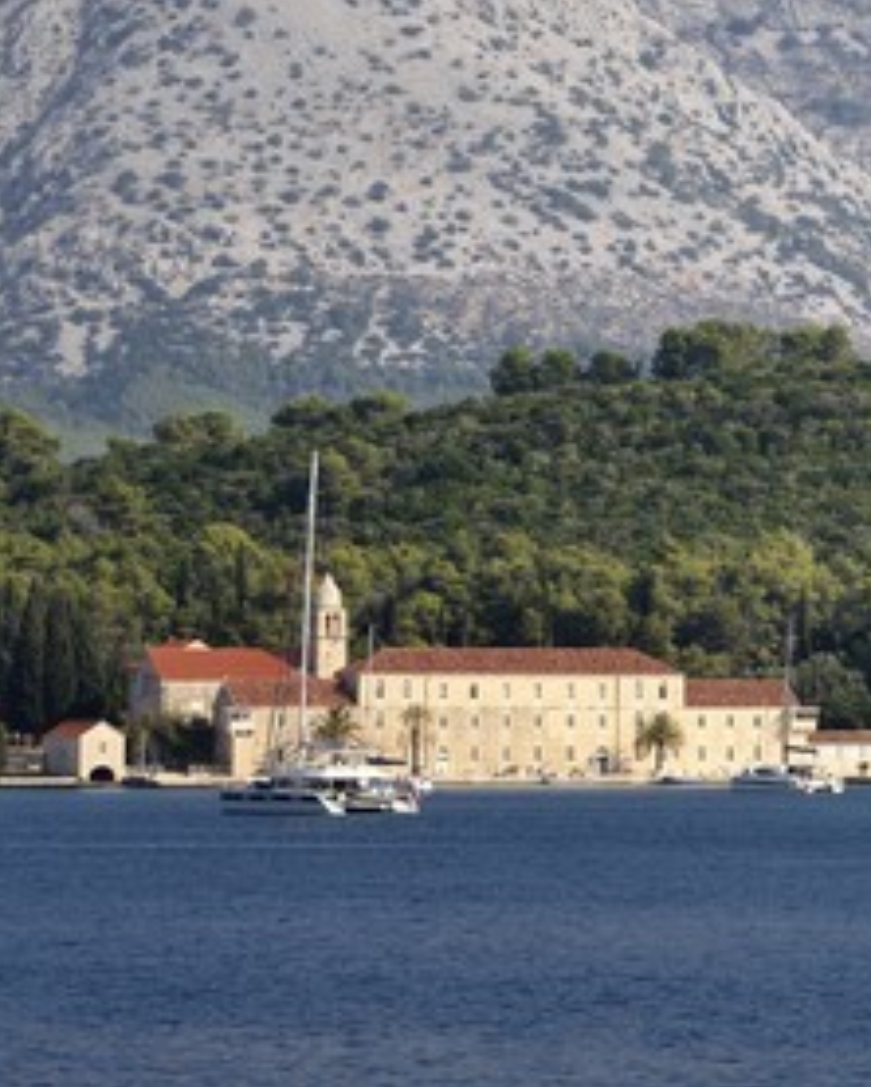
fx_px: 9173
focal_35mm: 285
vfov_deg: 6.8
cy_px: 545
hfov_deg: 5.4
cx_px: 759
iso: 200
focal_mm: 200
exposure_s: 1/400
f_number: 11
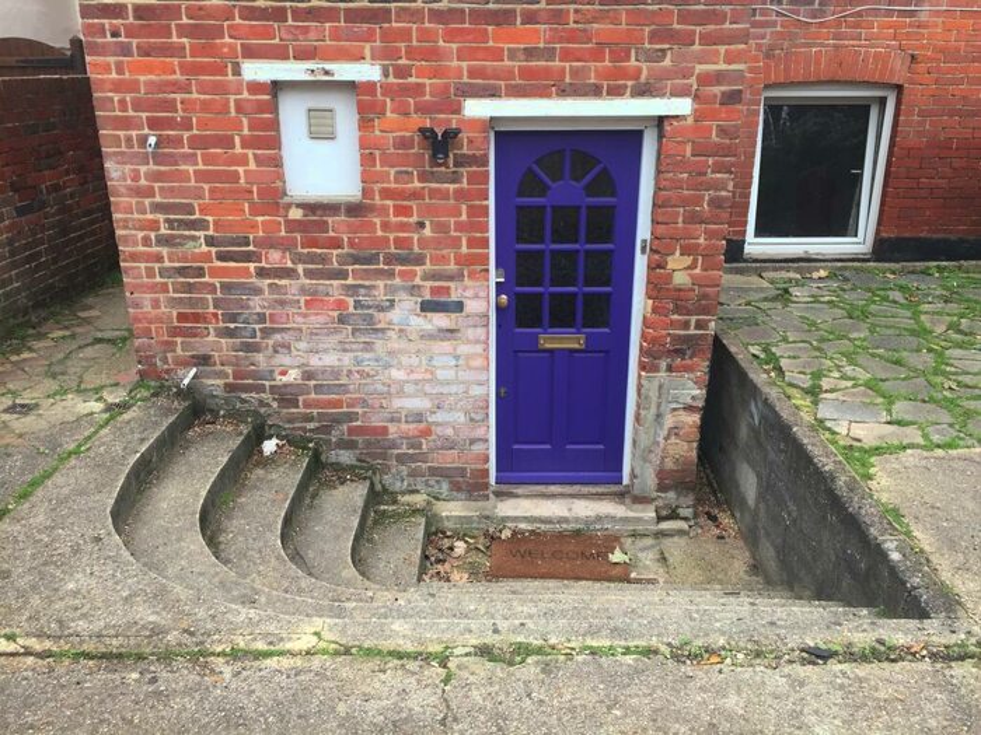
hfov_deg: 61.7
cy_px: 368
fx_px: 822
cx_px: 490
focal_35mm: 29
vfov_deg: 48.2
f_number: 2.2
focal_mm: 4.15
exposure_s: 1/100
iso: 40
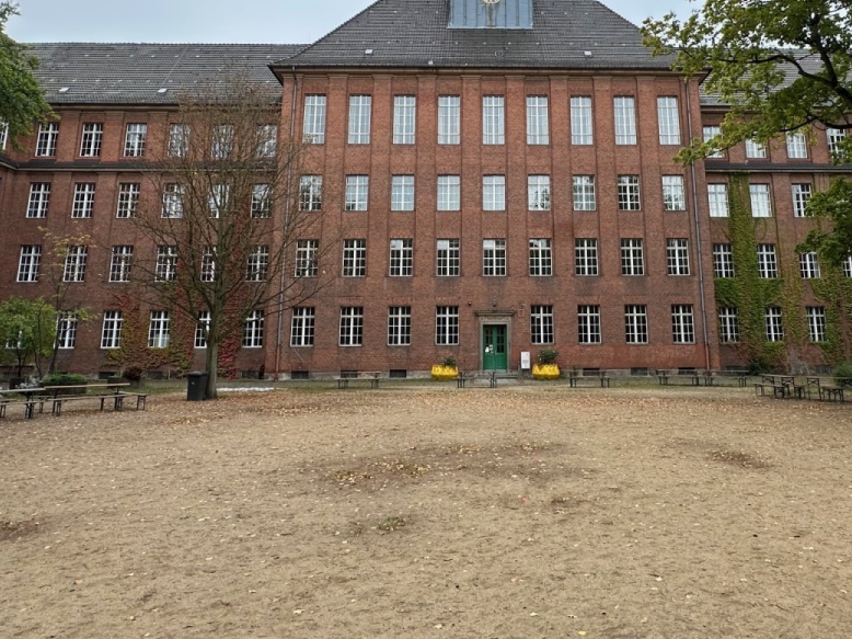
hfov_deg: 64.9
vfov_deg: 50.4
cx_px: 498
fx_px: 664
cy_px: 210
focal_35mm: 27
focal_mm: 2.22
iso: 40
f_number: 2.2
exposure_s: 1/211
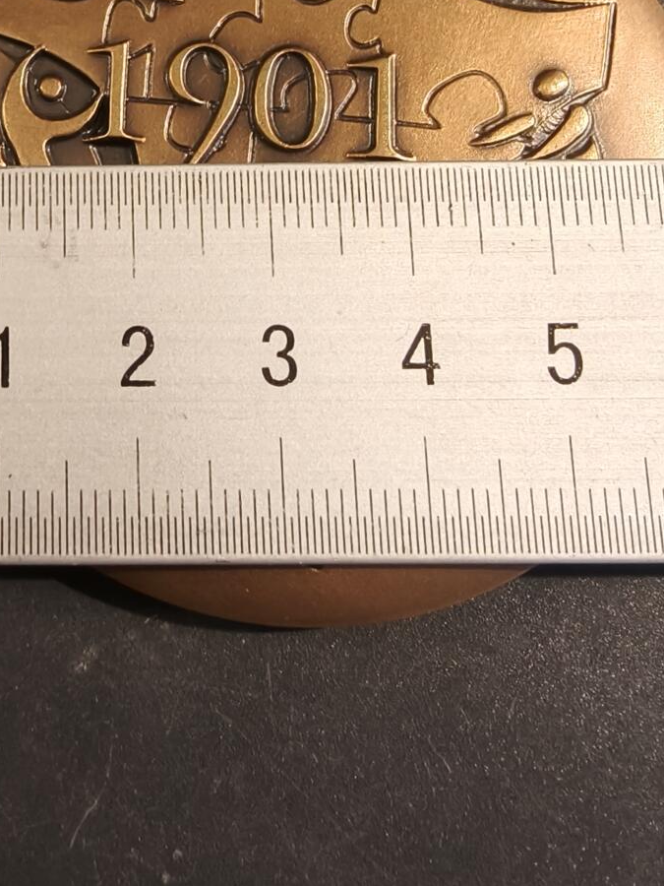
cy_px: 373
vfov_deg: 41.1
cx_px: 337
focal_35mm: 46
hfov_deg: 31.5
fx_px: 1176
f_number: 2
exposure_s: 1/50
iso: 250
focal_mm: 2.32
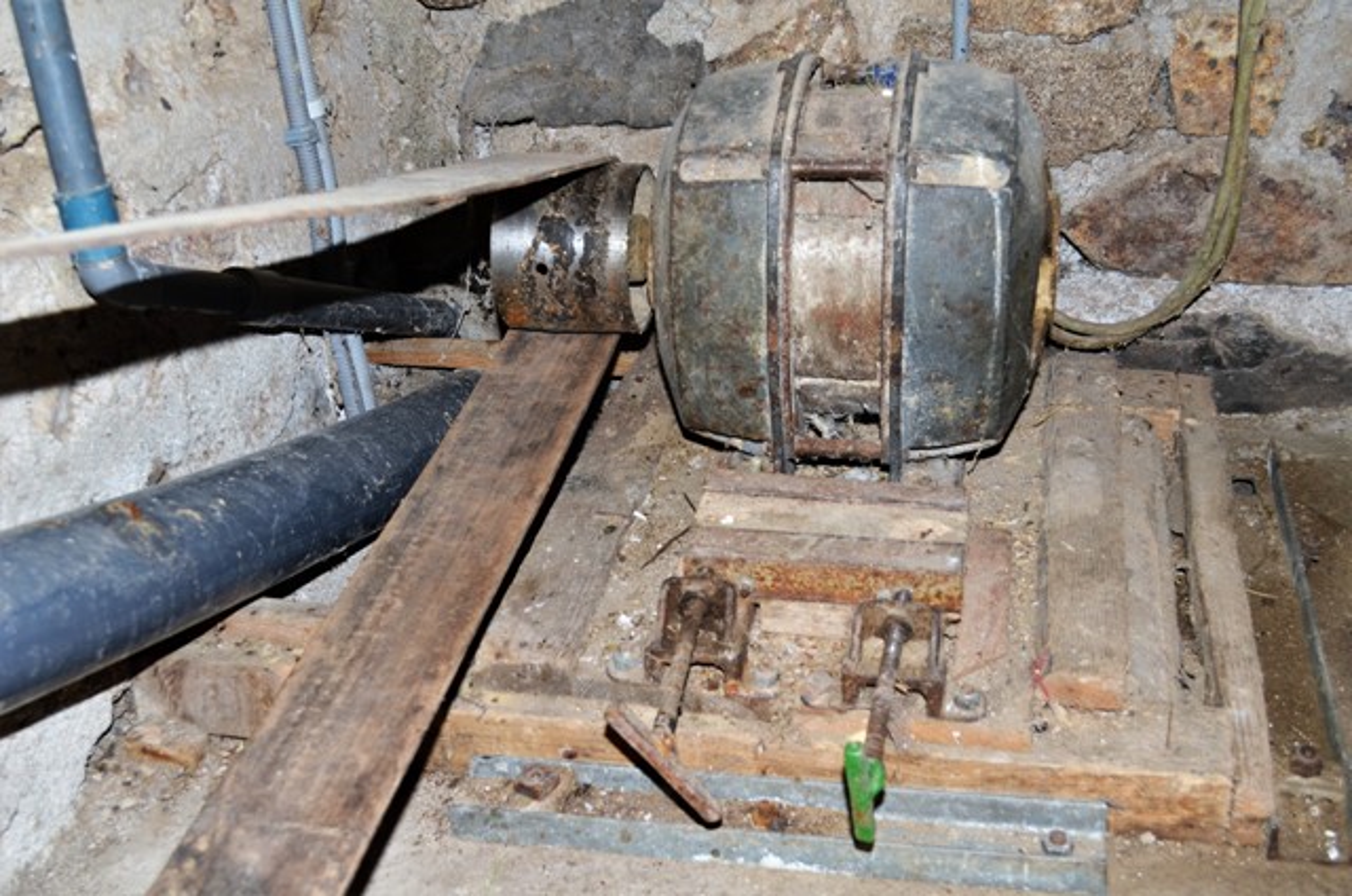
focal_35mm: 42
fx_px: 1574
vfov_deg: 31.8
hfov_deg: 46.5
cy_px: 448
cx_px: 676
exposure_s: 1/125
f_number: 5.6
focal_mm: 28
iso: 200
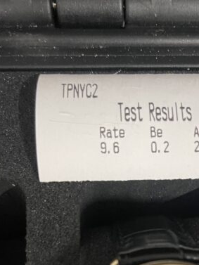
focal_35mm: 53
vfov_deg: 33.4
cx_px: 174
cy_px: 259
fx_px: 406
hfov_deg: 26.7
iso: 400
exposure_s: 1/60
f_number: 1.6
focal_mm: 5.1
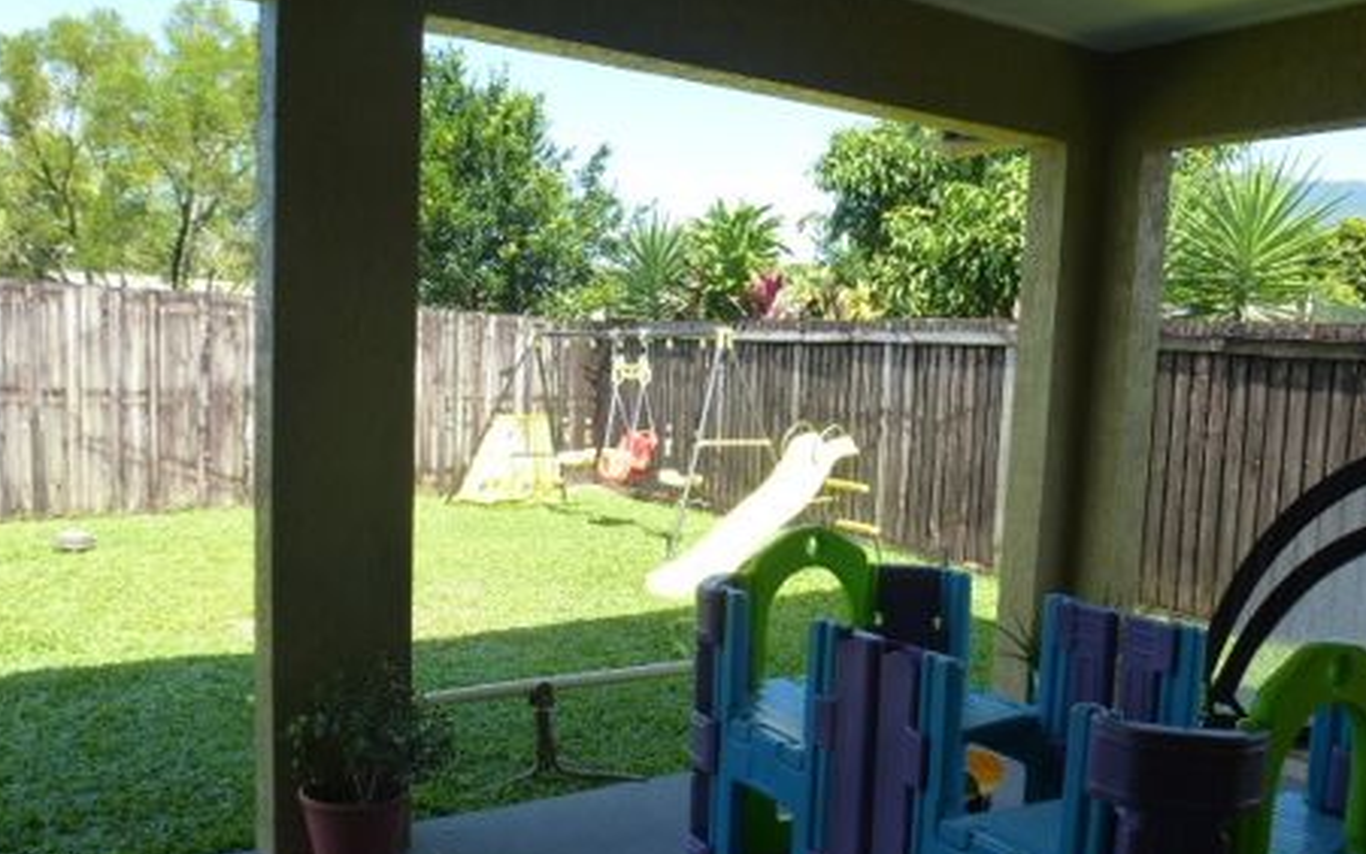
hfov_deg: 61.2
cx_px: 688
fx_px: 1154
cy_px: 503
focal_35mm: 31
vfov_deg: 40.5
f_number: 4
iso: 160
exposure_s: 1/200
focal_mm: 4.3
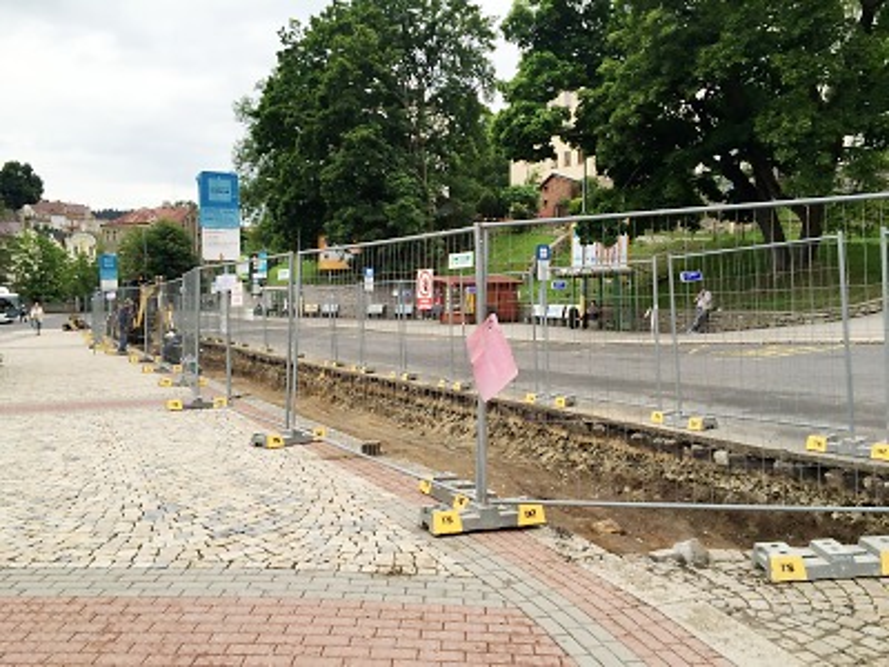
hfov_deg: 61.7
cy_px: 334
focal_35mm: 29
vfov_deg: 48.2
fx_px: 745
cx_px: 444
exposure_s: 1/439
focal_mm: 4.15
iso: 32
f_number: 2.2
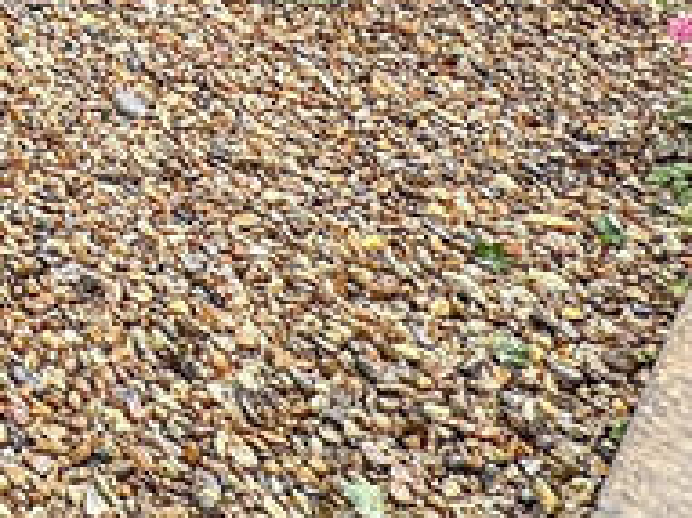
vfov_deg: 13.9
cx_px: -638
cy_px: -721
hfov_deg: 18.5
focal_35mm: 75
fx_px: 1498
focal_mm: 2.22
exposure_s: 1/106
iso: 40
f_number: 2.2
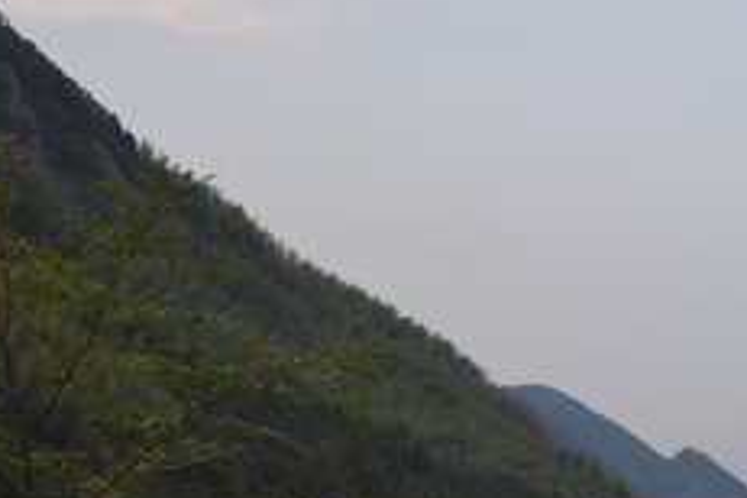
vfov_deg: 14.3
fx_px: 1952
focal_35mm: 94
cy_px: 514
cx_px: 766
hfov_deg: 20.9
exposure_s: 1/125
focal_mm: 29
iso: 160
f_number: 5.6
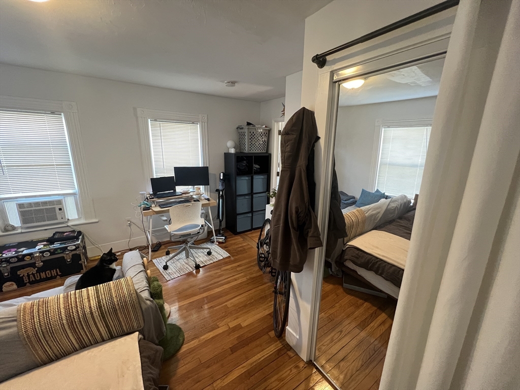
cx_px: 260
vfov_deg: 89.9
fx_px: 195
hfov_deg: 106.2
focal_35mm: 13
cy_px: 195
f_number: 1.8
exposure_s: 1/60
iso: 400
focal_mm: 1.57
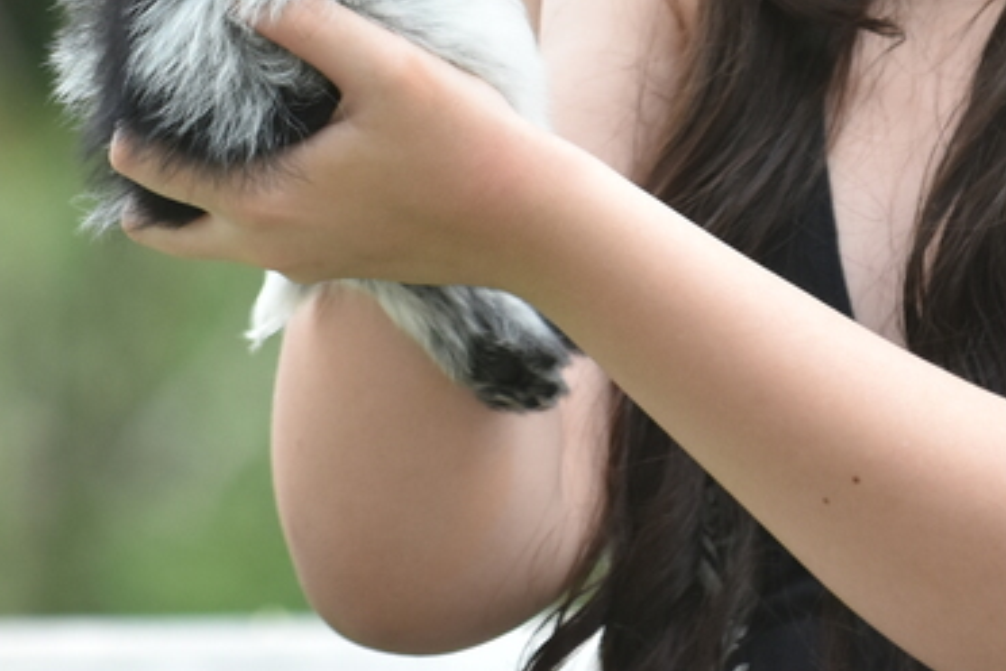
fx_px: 22996
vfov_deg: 1.7
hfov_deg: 2.5
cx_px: 608
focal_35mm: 823
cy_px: -327
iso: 500
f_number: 5
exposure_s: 1/125
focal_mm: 170
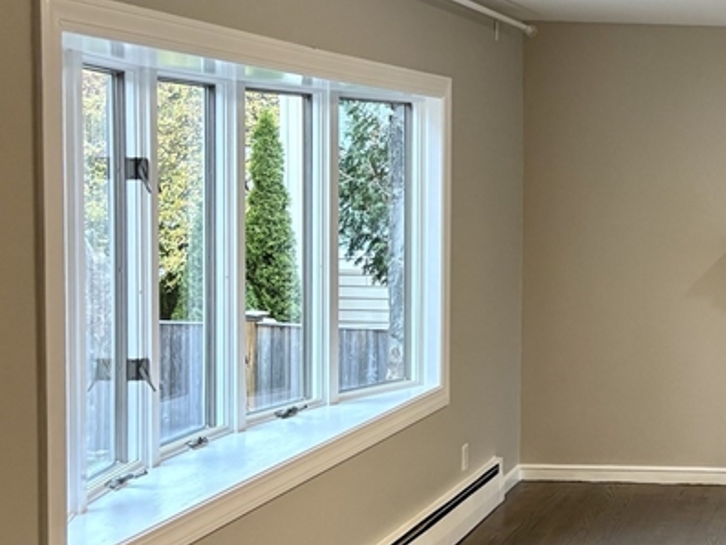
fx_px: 1406
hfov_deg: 26.2
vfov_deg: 21.9
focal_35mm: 67
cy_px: 263
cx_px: 841
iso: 125
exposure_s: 1/120
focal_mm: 5.96
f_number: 1.6
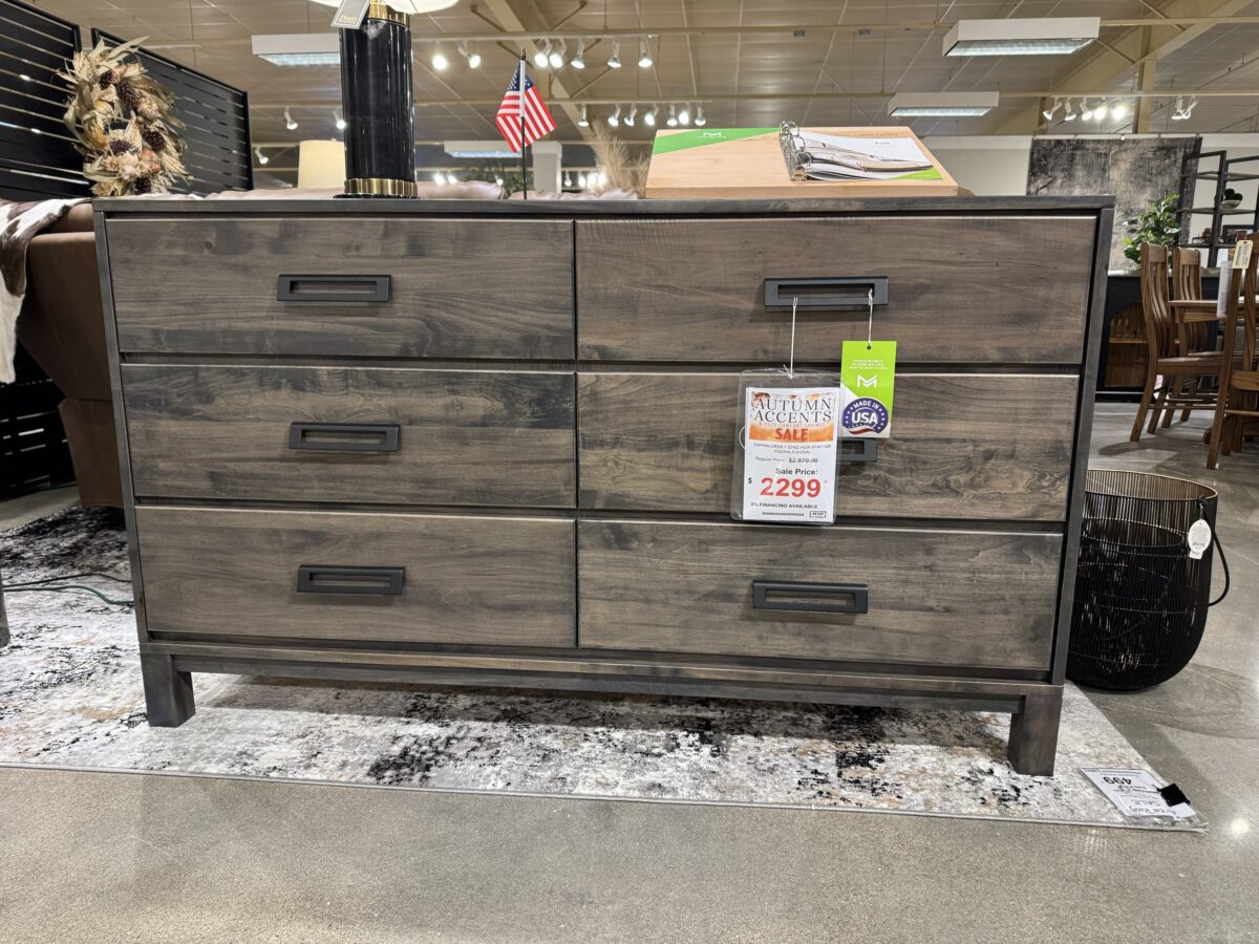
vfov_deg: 56.8
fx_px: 873
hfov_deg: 71.6
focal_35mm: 24
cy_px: 472
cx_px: 630
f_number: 1.78
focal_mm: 6.76
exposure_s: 1/60
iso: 200
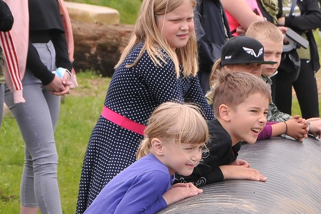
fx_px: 1472
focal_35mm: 165
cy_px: 113
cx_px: 251
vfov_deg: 8.3
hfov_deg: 12.4
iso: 800
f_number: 10
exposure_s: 1/400
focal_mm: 70
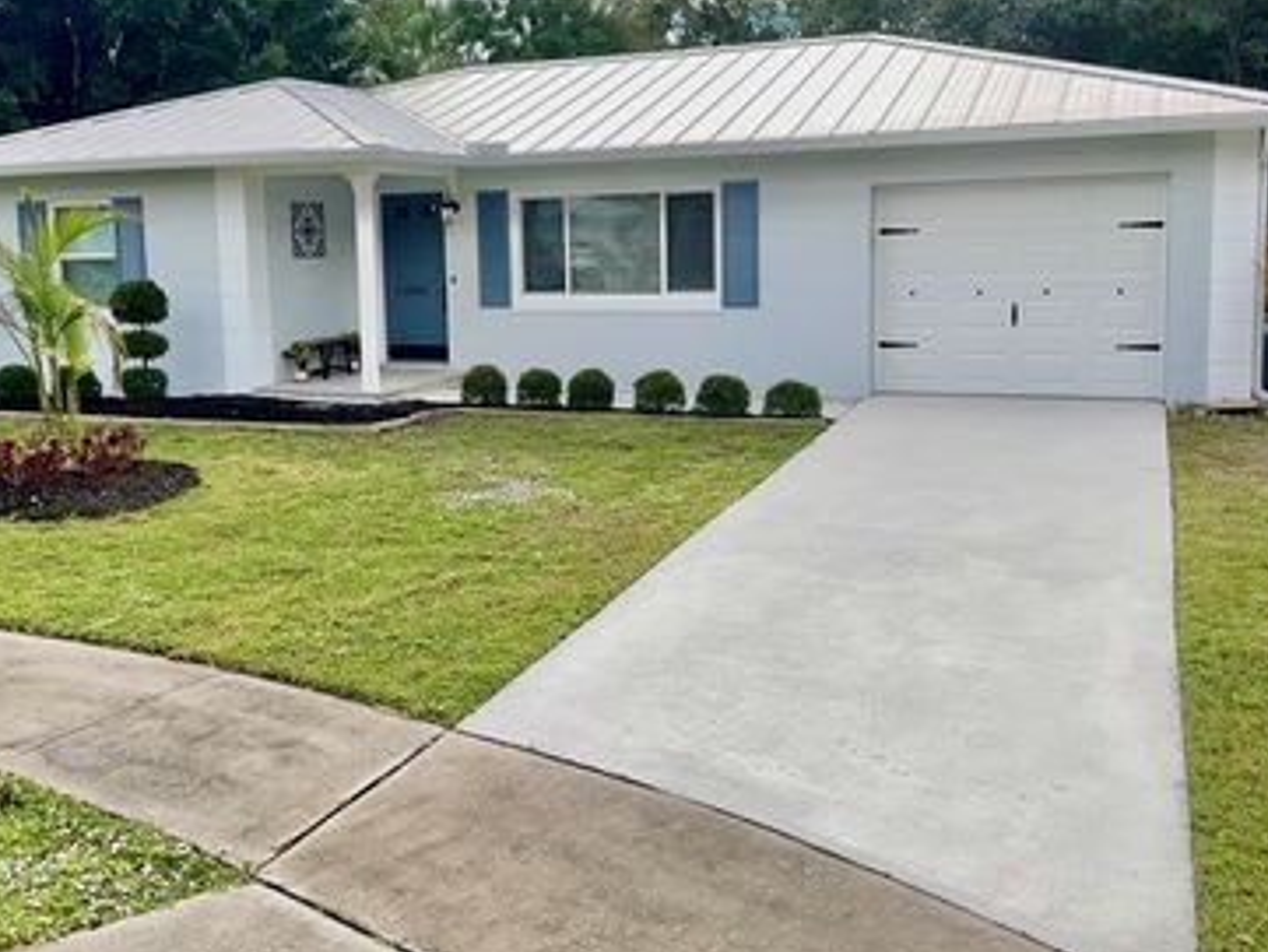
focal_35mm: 36
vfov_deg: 39.6
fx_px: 1319
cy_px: 395
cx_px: 555
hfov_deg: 51.2
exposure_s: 1/3125
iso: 64
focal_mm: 4.2
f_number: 1.6
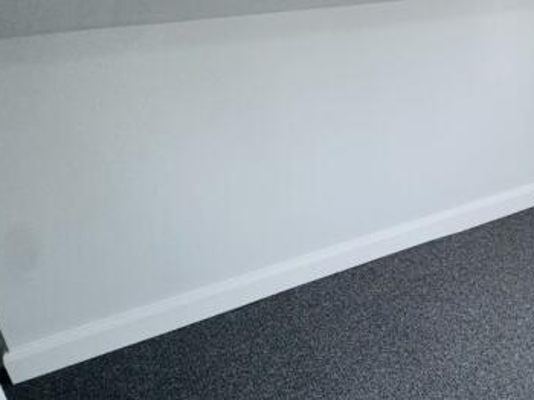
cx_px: 688
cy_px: 134
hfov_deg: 33.7
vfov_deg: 34.8
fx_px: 632
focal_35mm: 41
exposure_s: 1/100
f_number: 2.2
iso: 80
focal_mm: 2.22
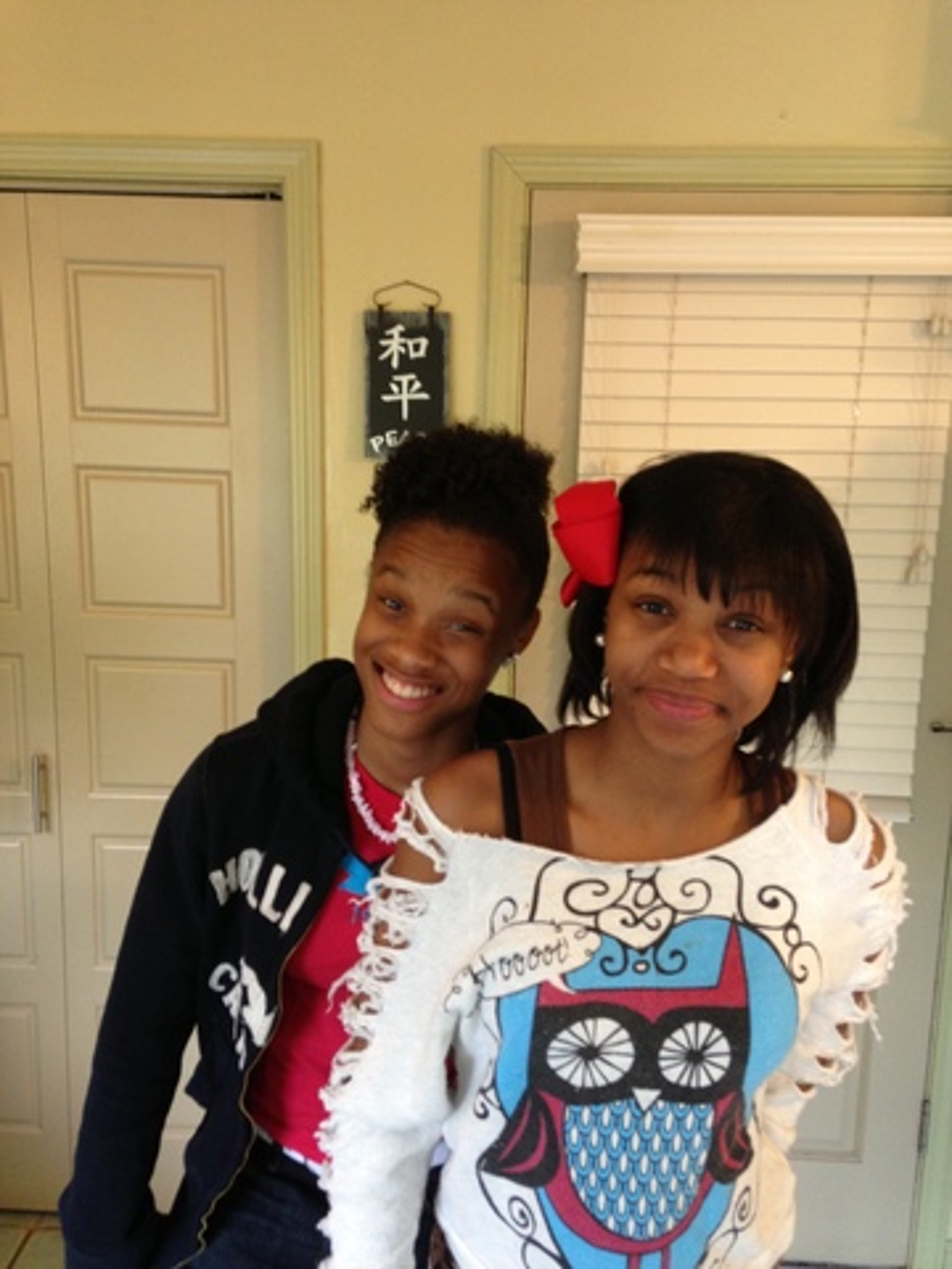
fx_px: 1210
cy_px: 634
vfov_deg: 55.4
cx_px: 476
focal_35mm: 33
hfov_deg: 42.9
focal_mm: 4.13
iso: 160
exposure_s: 1/20
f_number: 2.4
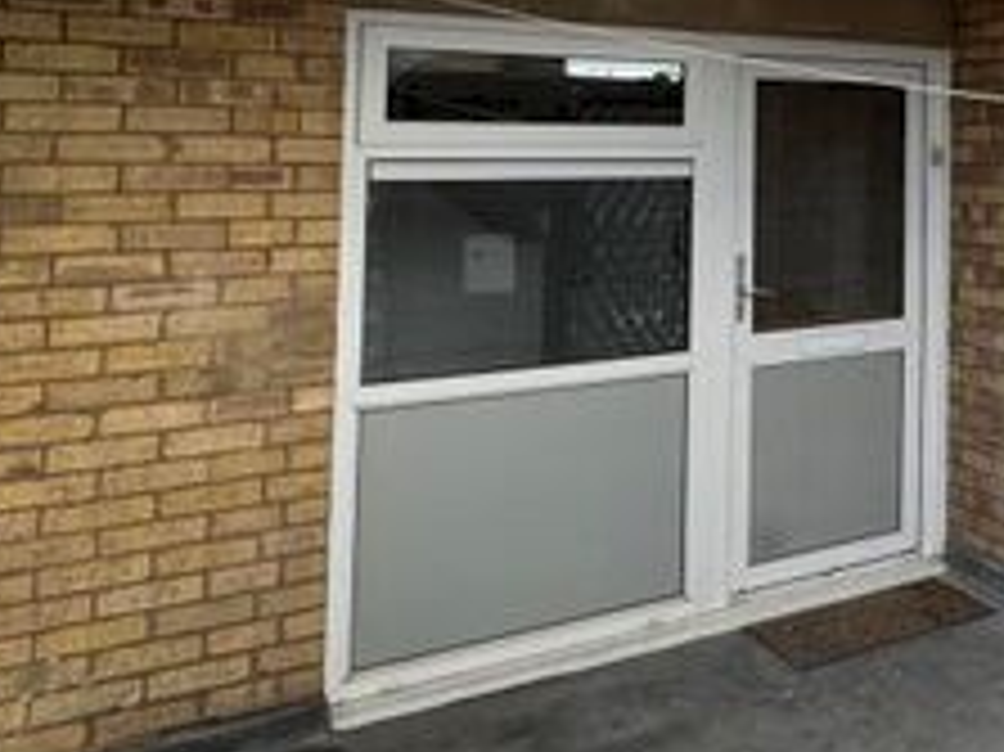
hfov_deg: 35.6
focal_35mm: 44
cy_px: 88
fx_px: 1275
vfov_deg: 31.4
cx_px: 1144
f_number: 2.2
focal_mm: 2.22
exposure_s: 1/257
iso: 40
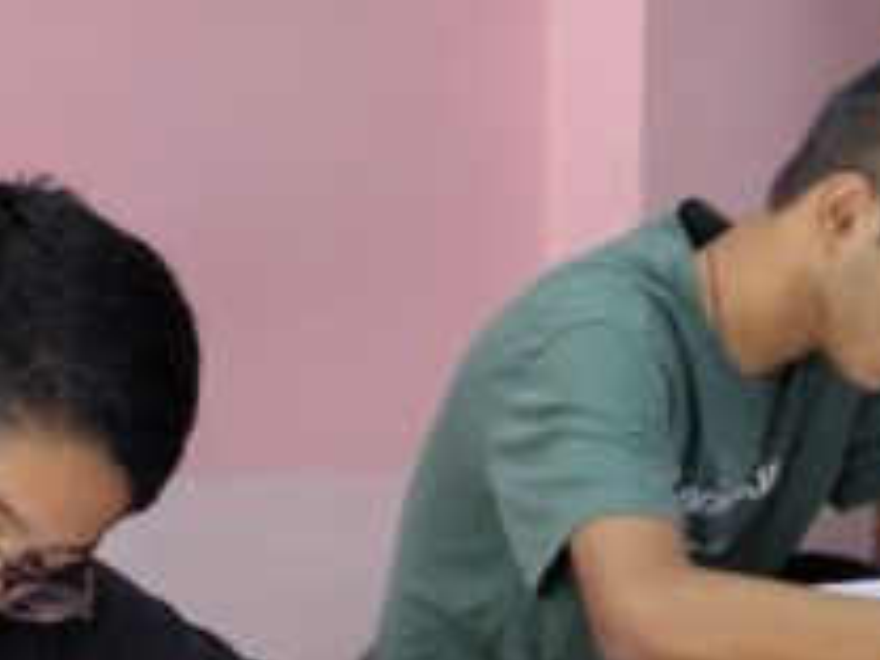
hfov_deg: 15.8
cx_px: -275
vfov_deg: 12.6
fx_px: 3000
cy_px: 330
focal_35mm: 118
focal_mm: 5.59
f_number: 1.88
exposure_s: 1/50
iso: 185
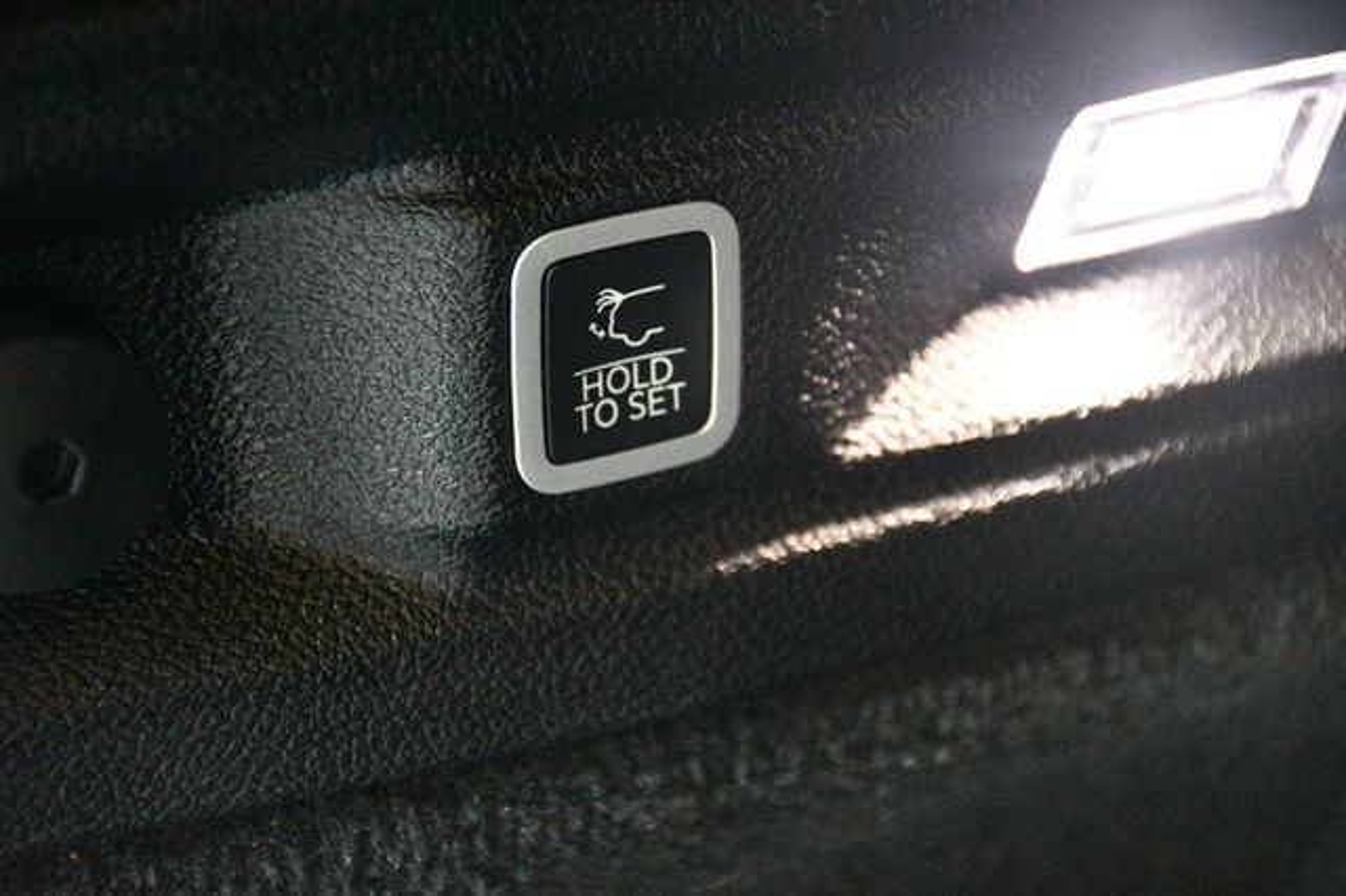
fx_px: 4185
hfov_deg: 18.3
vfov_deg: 12.2
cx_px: 673
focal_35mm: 112
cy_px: 448
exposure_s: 1/25
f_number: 5
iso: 12800
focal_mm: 75
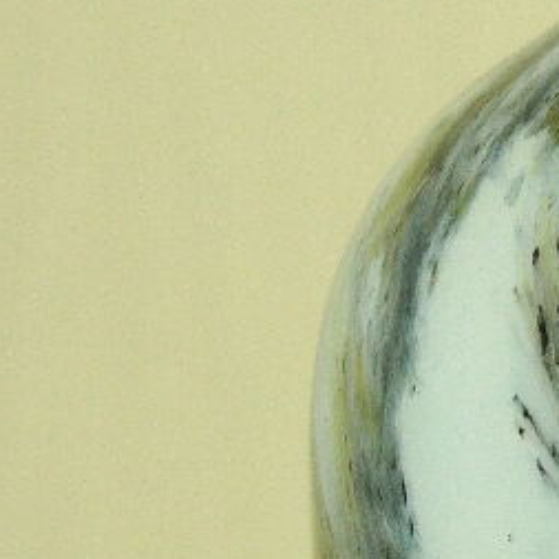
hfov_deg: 5.1
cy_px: 479
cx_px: 1005
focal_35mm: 336
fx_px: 6139
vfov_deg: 5.2
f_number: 5.6
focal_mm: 38
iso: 400
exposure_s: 1/30
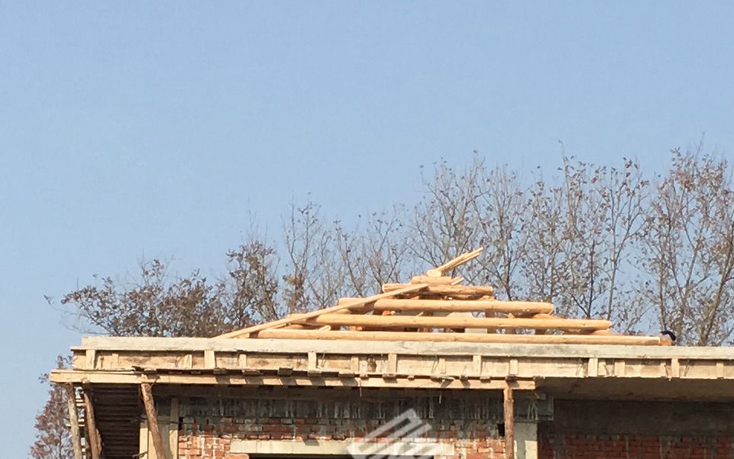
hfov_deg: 16.2
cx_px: 317
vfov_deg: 10.0
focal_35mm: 129
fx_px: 2581
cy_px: 528
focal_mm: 4.15
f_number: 2.2
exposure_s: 1/1202
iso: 25
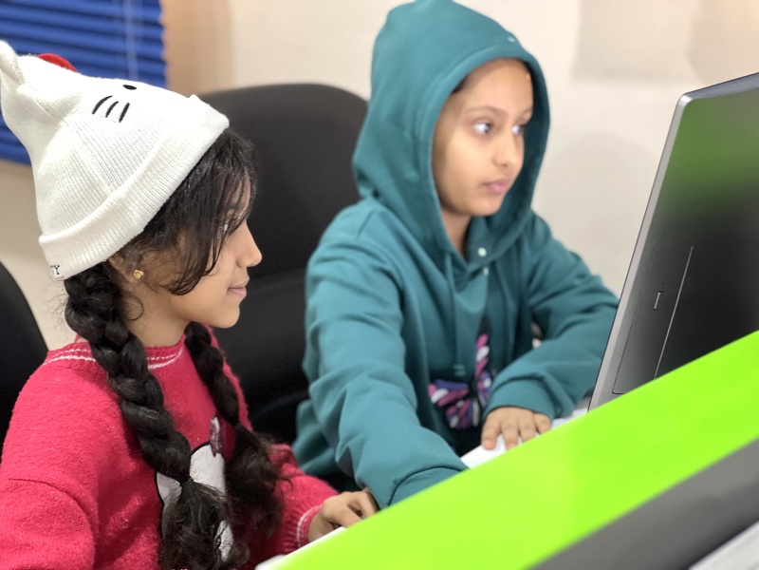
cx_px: 380
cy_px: 285
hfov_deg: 25.3
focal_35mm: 77
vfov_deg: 19.1
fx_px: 1688
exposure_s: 1/20
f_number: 2.8
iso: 400
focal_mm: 9
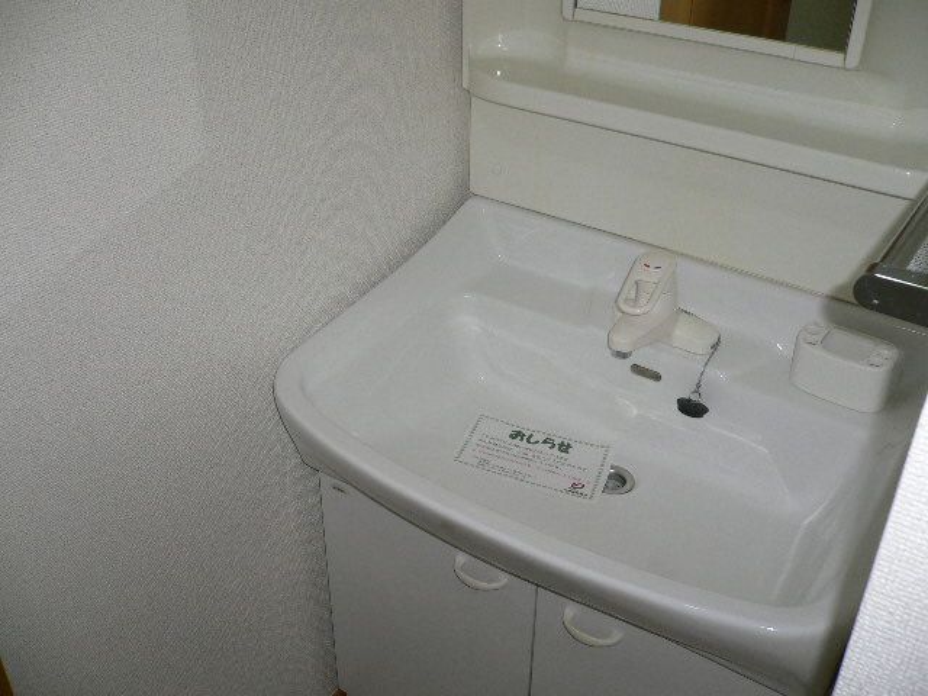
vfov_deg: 40.7
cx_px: 464
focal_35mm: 35
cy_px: 348
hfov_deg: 52.6
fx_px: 938
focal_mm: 5.8
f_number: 2.8
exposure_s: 1/60
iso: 100
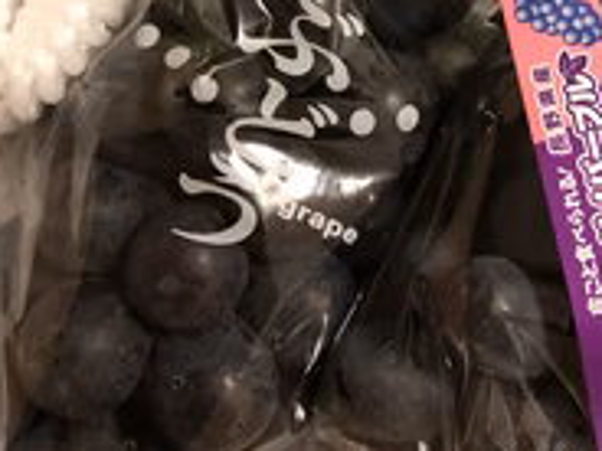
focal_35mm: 61
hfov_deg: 31.6
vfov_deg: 21.7
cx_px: 366
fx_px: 1061
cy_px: -134
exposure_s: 1/13
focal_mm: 4
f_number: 1.8
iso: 100
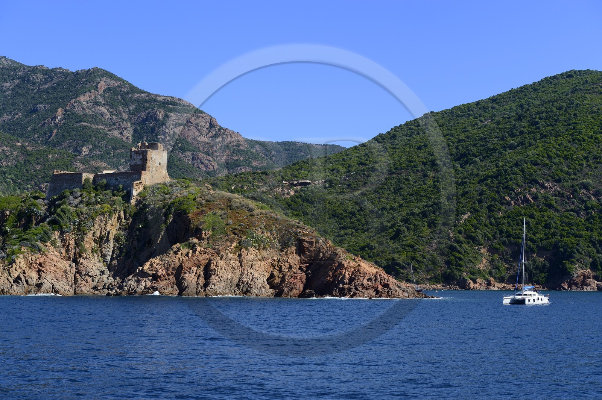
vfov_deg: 19.4
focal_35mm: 70
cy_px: 200
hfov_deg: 28.9
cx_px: 301
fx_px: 1170
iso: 400
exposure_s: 1/800
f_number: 8
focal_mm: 70
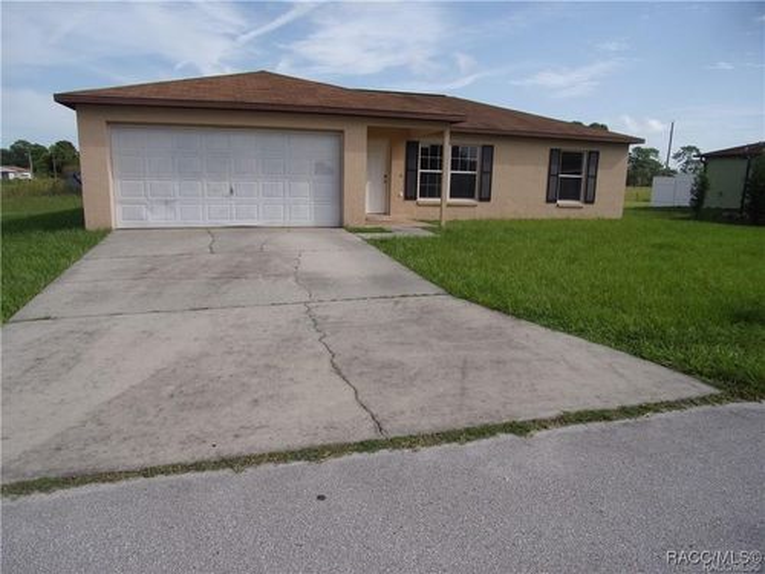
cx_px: 382
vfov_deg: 56.8
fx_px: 530
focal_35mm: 24
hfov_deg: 71.6
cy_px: 287
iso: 80
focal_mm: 4.3
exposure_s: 1/140
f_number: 10.8
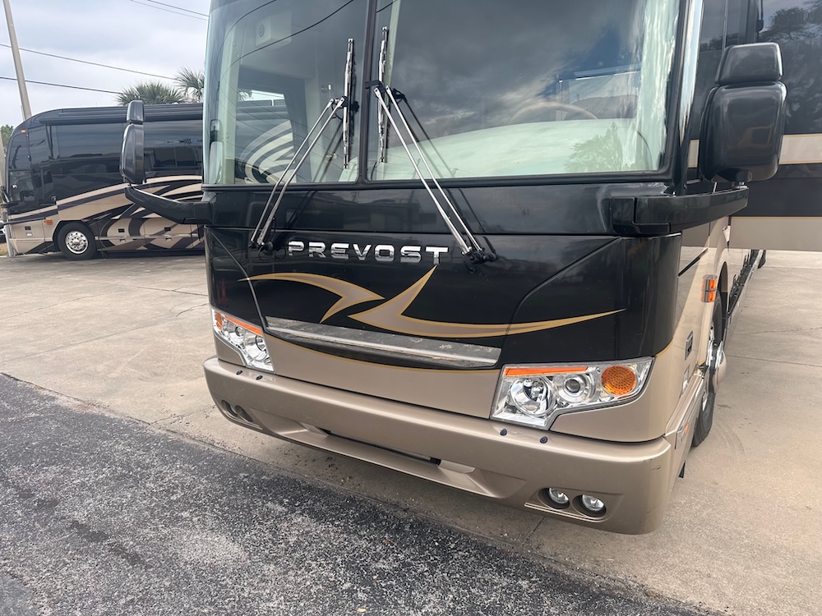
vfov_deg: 56.8
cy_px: 308
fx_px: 570
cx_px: 411
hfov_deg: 71.6
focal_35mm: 24
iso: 80
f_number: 1.78
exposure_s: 1/750
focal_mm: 6.86
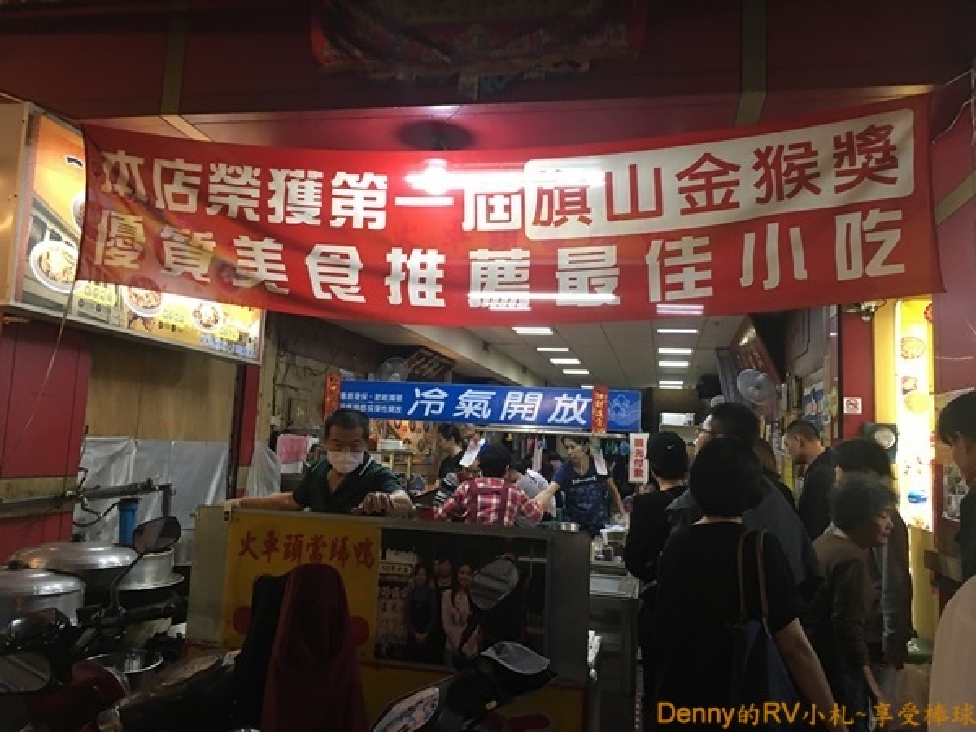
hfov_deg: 61.7
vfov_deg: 48.2
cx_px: 488
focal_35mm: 29
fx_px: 818
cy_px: 366
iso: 64
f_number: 2.2
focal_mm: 4.15
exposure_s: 1/15
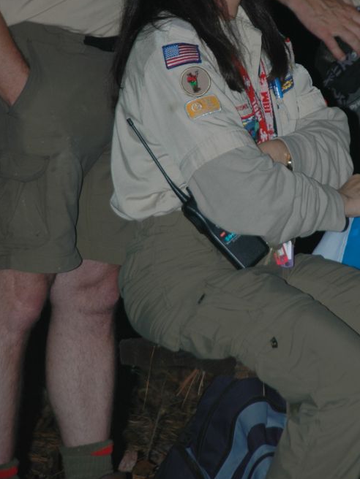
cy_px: 136
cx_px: 246
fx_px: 6240
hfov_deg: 3.3
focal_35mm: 450
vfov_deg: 4.4
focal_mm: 200
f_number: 5.6
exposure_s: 1/60
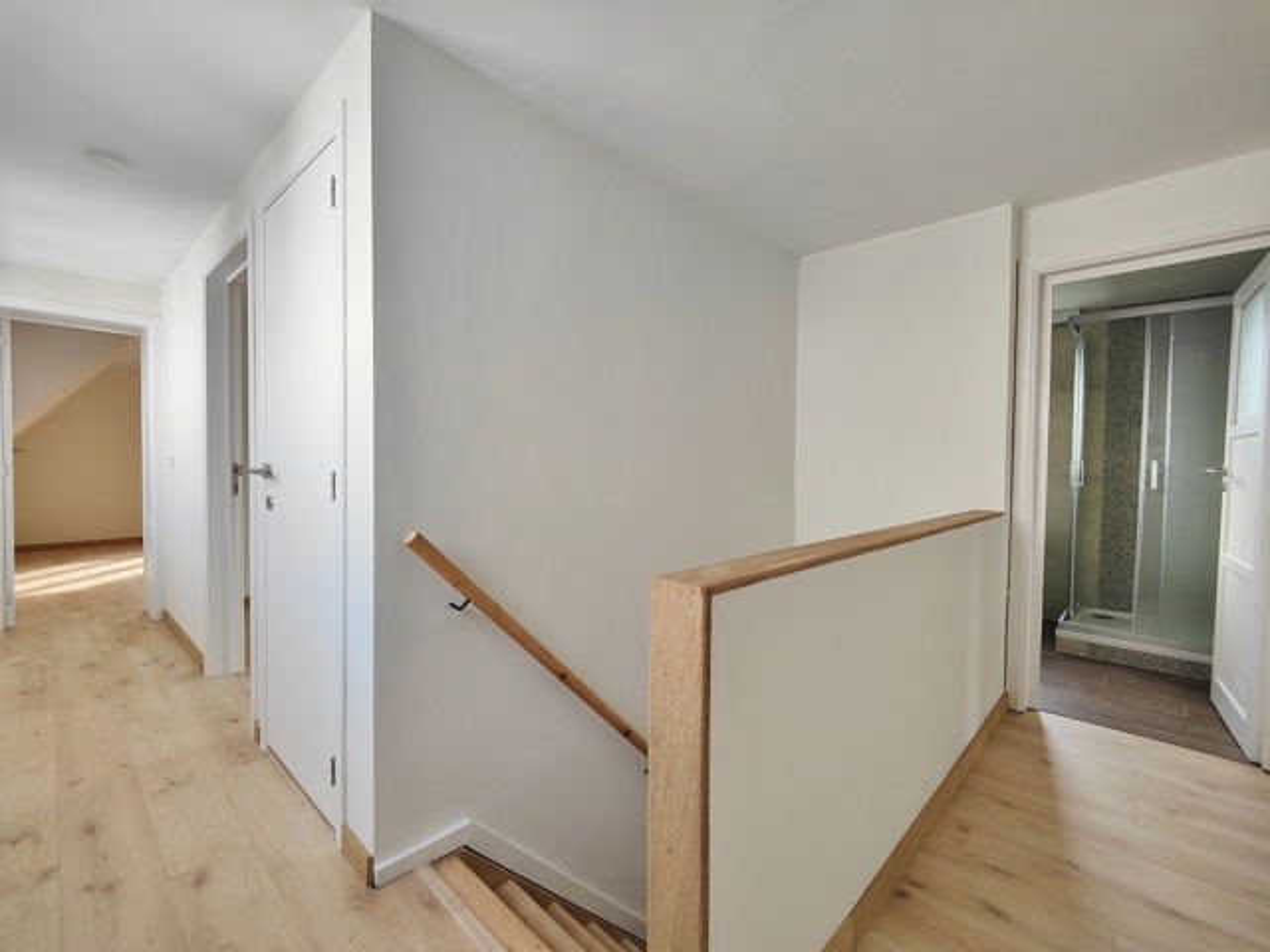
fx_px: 550
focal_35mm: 15
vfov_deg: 81.7
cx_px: 635
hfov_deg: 98.2
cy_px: 476
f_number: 2.2
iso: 125
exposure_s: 1/133
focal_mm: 3.5
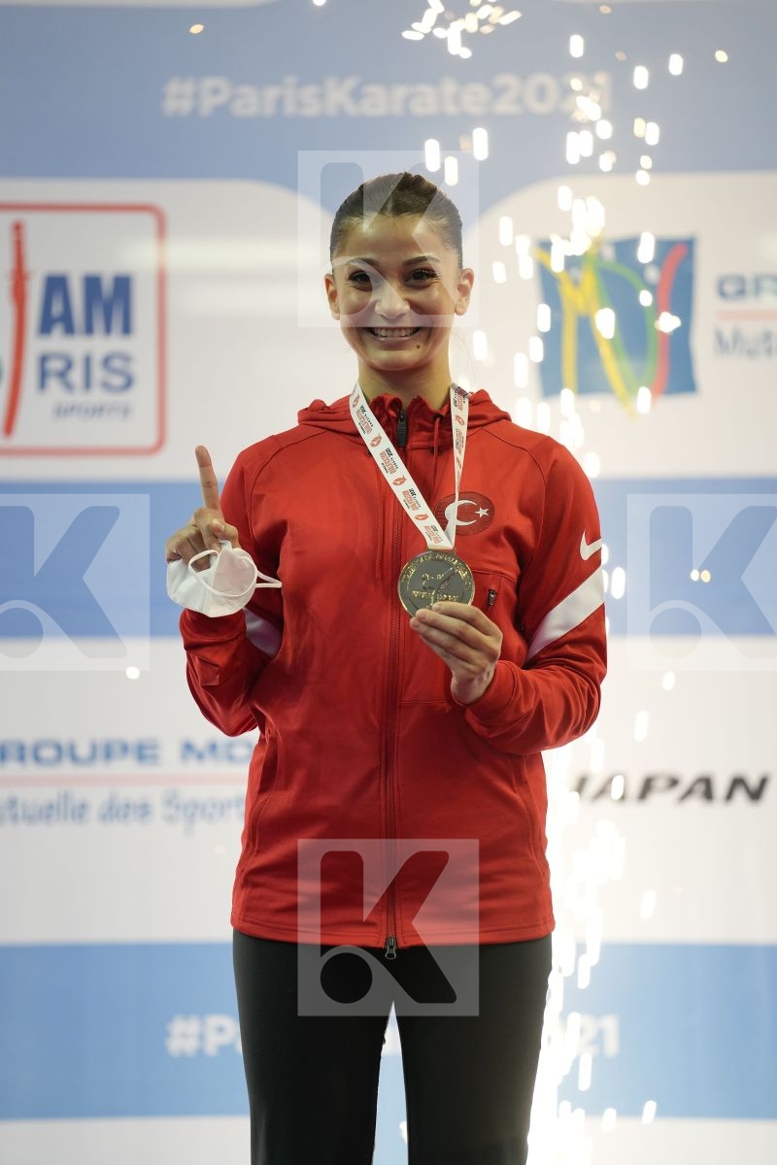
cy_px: 582
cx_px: 388
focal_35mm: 200
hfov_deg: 6.9
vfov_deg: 10.3
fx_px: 6474
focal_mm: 200
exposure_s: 1/250
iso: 640
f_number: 2.8
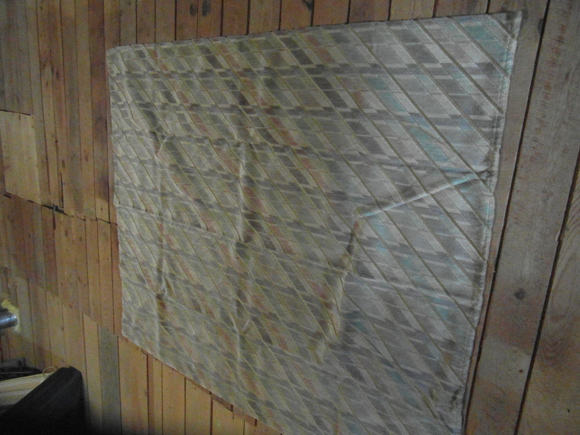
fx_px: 402
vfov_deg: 56.8
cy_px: 218
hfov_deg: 71.6
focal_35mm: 24
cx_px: 290
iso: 800
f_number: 3.2
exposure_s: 1/30
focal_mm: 4
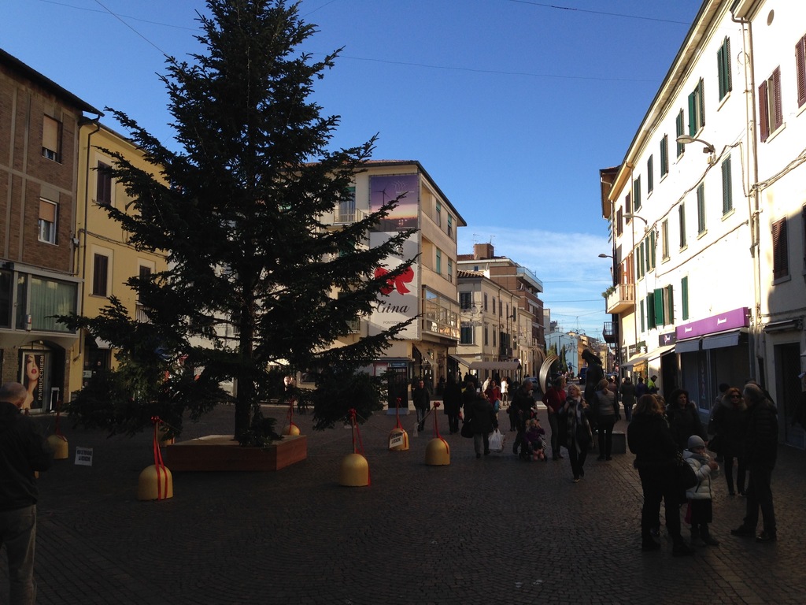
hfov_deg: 55.4
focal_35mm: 33
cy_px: 302
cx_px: 403
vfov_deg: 42.9
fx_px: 768
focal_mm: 4.12
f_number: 2.4
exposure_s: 1/1043
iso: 50
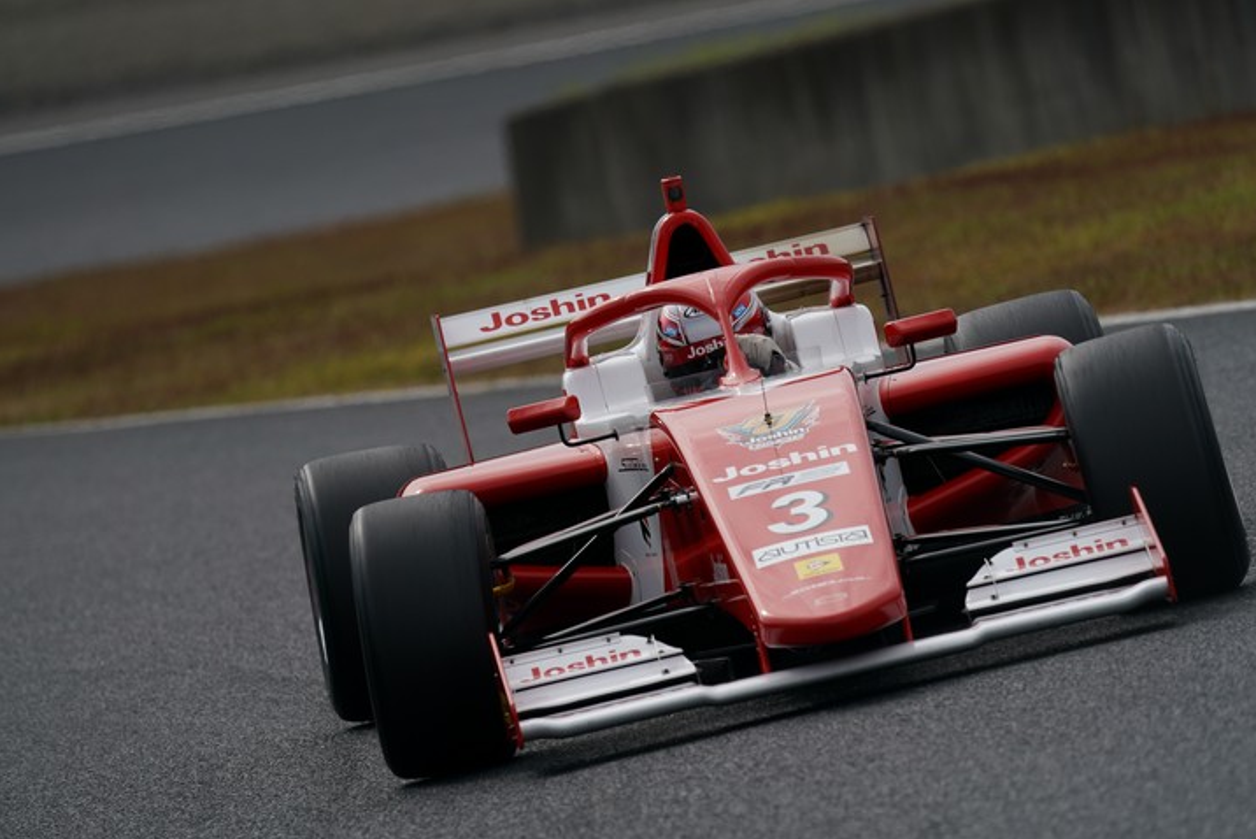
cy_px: 420
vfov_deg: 2.3
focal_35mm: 603
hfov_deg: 3.4
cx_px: 630
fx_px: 21045
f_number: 8
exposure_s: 1/800
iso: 200
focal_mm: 600
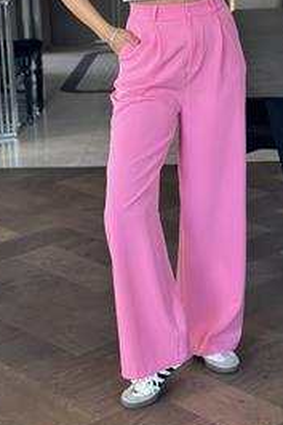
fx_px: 1122
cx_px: 177
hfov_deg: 14.4
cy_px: 110
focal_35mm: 95
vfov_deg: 21.3
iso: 125
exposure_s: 1/60
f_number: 1.78
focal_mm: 6.86
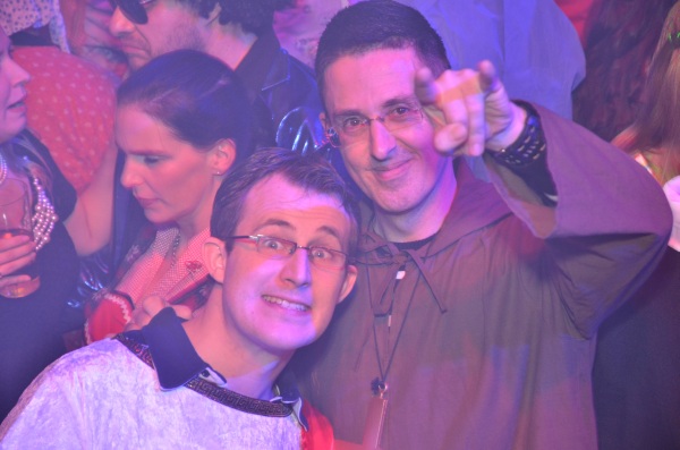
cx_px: 340
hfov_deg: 16.1
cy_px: 225
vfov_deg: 10.7
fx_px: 2403
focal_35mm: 128
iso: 1000
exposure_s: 1/30
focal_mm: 85
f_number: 5.6
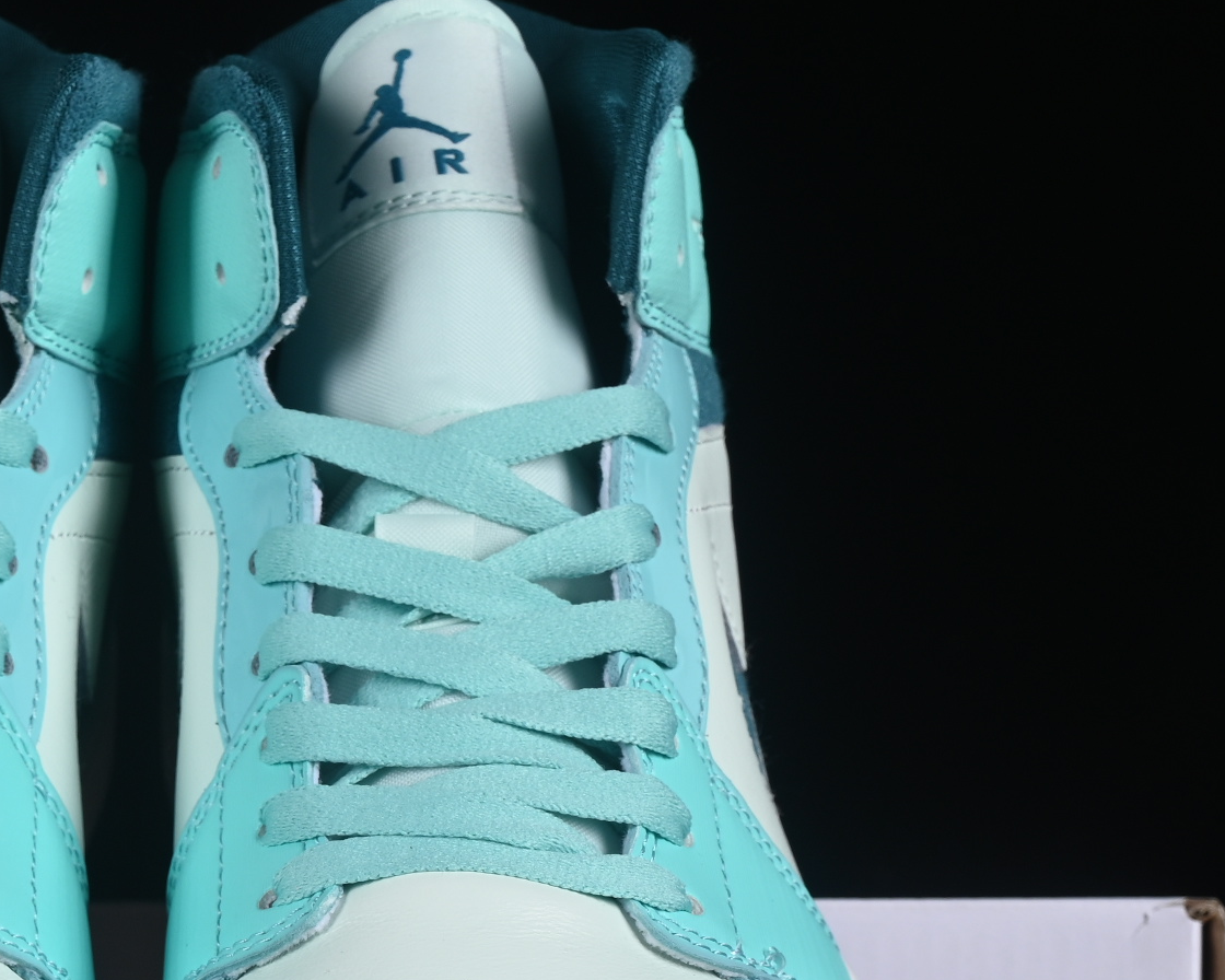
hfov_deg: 11.0
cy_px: 967
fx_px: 6345
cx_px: 121
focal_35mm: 175
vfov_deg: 8.8
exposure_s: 1/80
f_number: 8
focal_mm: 50
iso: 160
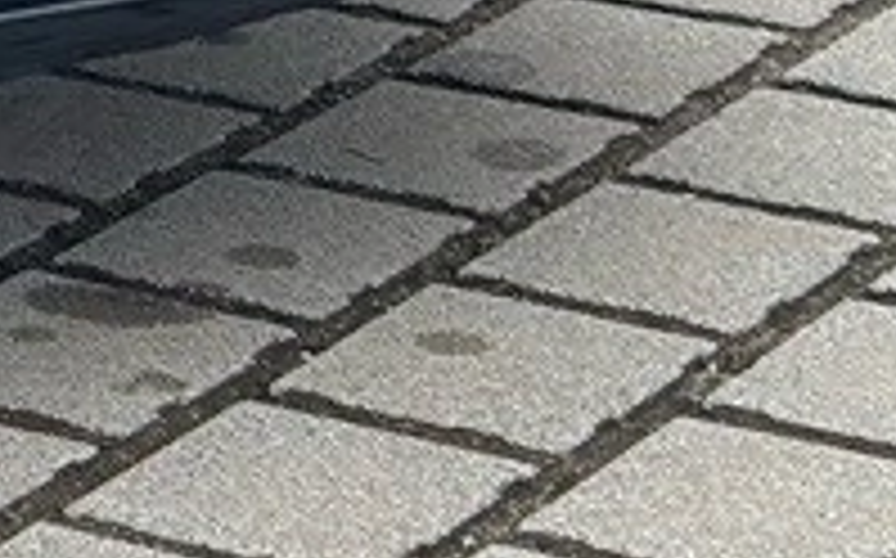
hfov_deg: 7.7
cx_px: -1175
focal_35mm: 256
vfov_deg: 5.0
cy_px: -770
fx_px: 6246
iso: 64
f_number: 1.78
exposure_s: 1/121
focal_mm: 6.76
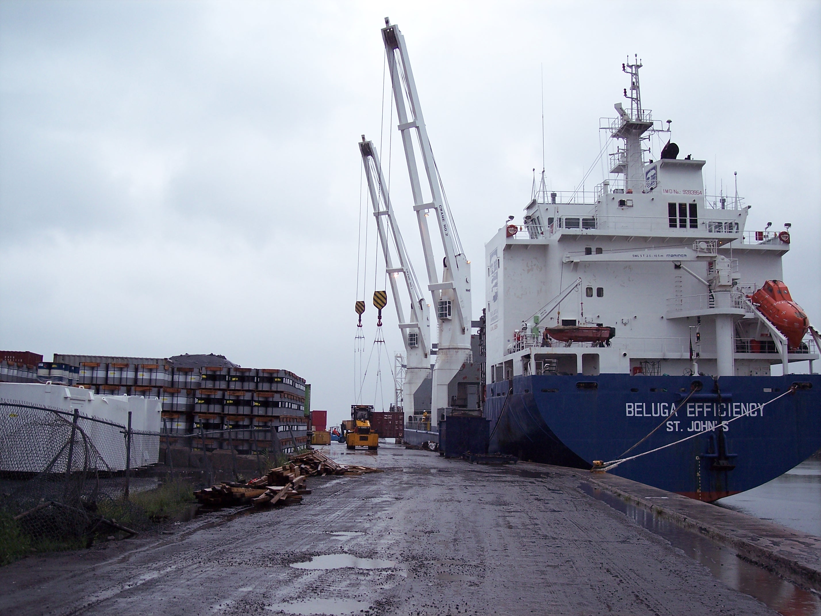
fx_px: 925
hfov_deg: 47.9
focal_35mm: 39
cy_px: 308
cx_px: 410
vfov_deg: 36.8
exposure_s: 1/250
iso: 100
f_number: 3.4
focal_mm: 8
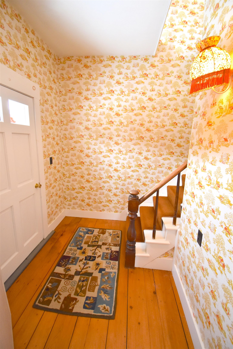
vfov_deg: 100.4
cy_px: 174
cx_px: 116
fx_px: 146
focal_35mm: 15
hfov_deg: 77.3
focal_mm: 10
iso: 640
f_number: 4.5
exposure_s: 1/60
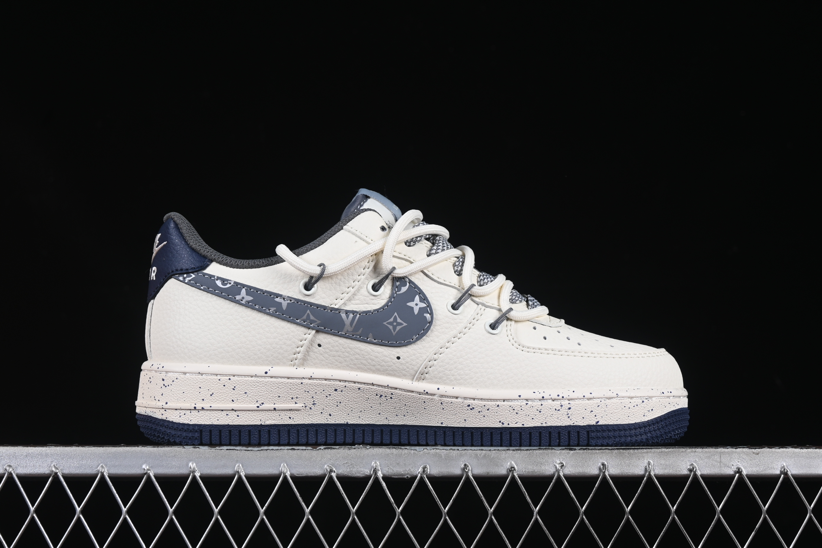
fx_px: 1712
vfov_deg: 18.2
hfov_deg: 27.0
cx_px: 411
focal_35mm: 75
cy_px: 274
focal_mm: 50
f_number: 8
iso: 160
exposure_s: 1/80
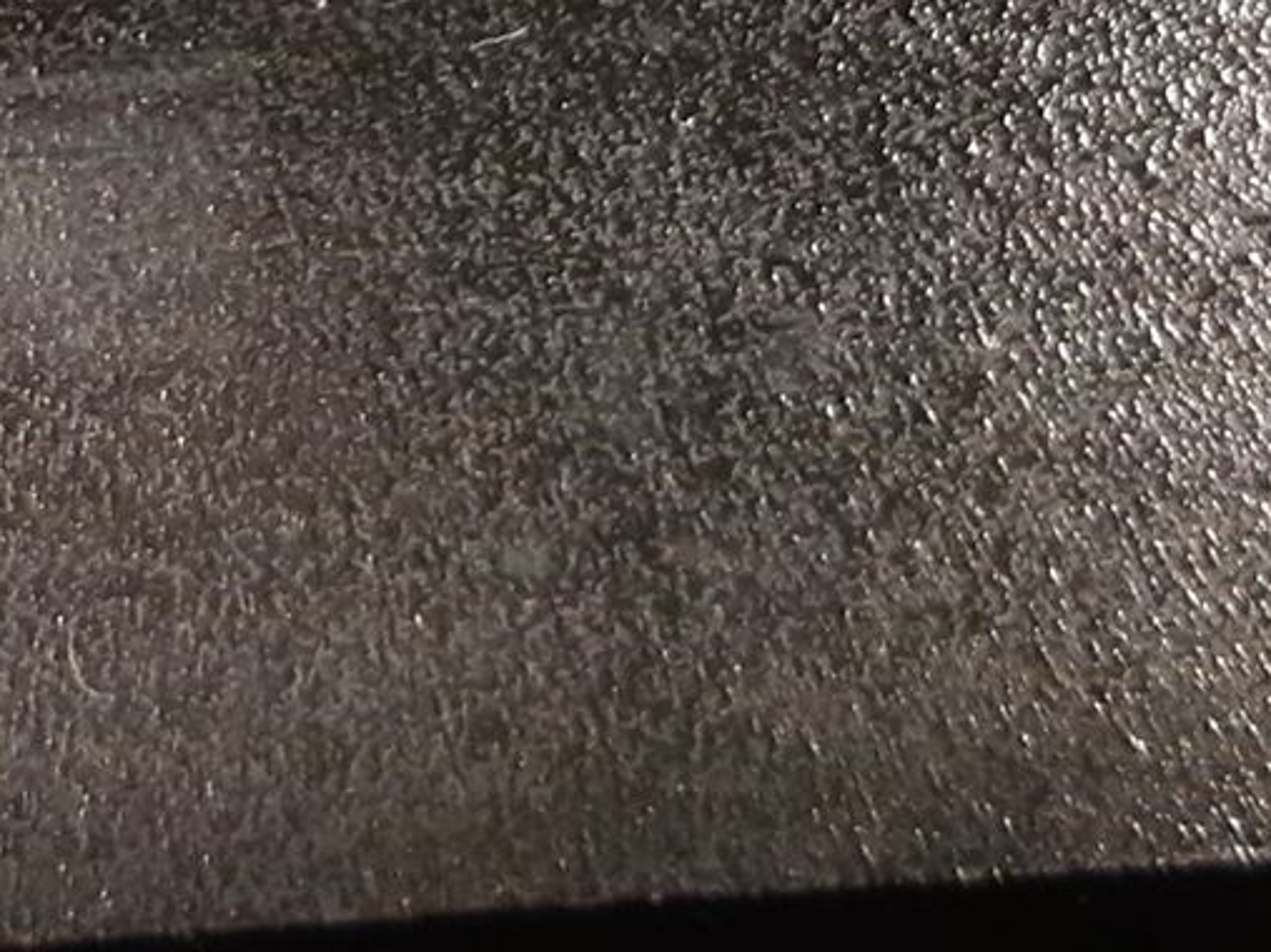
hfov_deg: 18.5
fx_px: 3854
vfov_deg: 12.6
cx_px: 211
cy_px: -872
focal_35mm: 105
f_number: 1.7
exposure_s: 1/25
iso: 250
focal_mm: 3.93
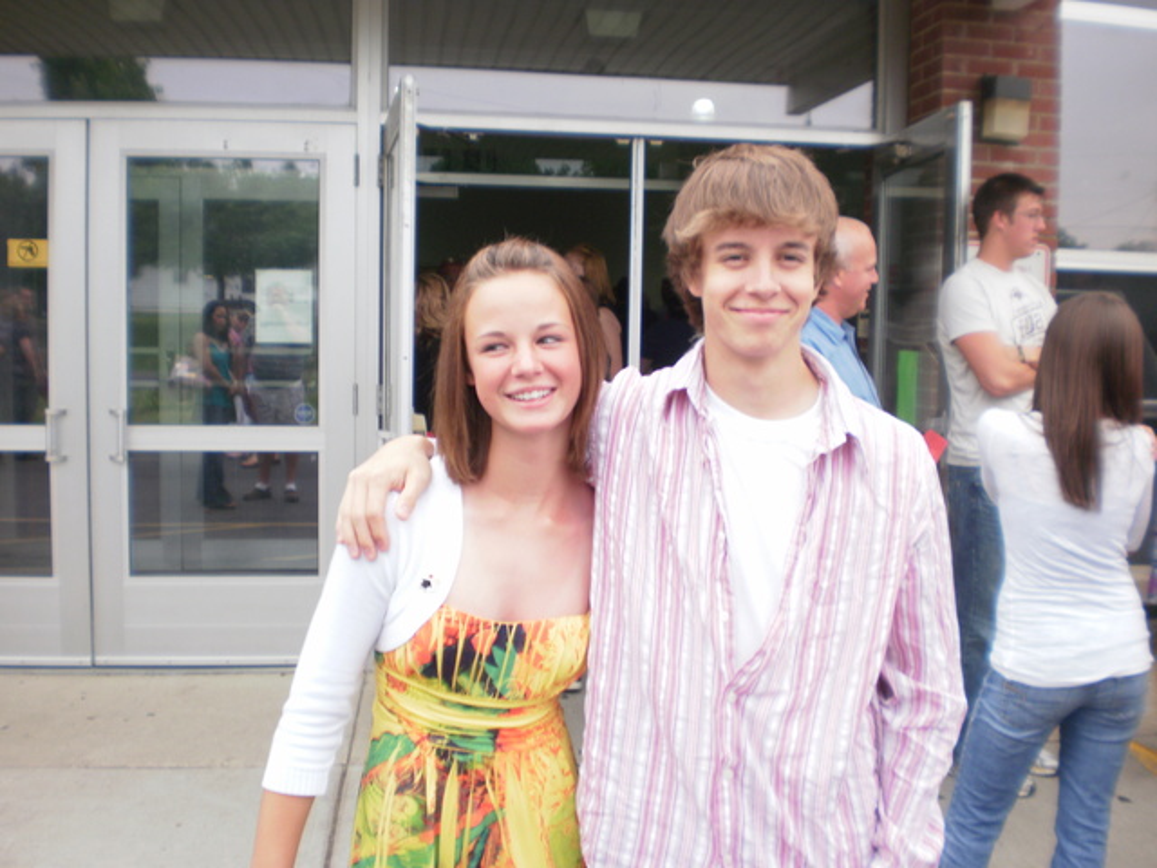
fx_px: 1203
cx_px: 578
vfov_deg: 39.7
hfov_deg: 51.4
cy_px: 434
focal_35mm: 36
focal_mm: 6.3
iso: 100
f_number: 3.1
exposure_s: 1/100
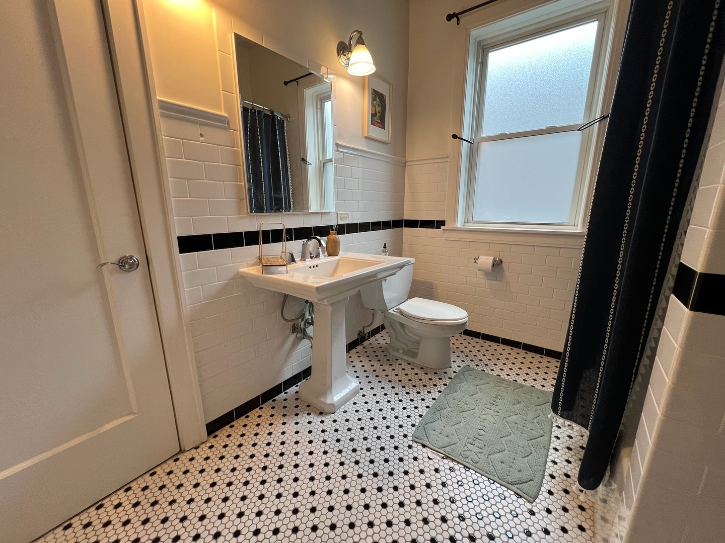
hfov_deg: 106.2
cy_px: 272
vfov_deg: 89.9
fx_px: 272
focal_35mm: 13
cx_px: 362
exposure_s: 1/120
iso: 125
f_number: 1.8
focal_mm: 1.57
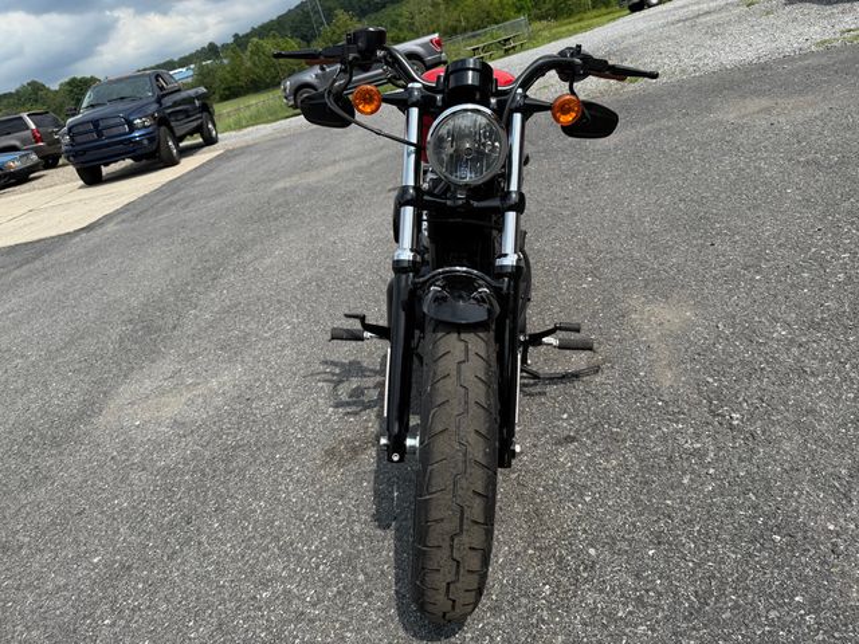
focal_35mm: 24
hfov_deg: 71.6
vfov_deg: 56.8
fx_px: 596
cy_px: 322
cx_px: 430
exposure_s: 1/4673
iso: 80
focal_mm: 6.76
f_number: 1.78
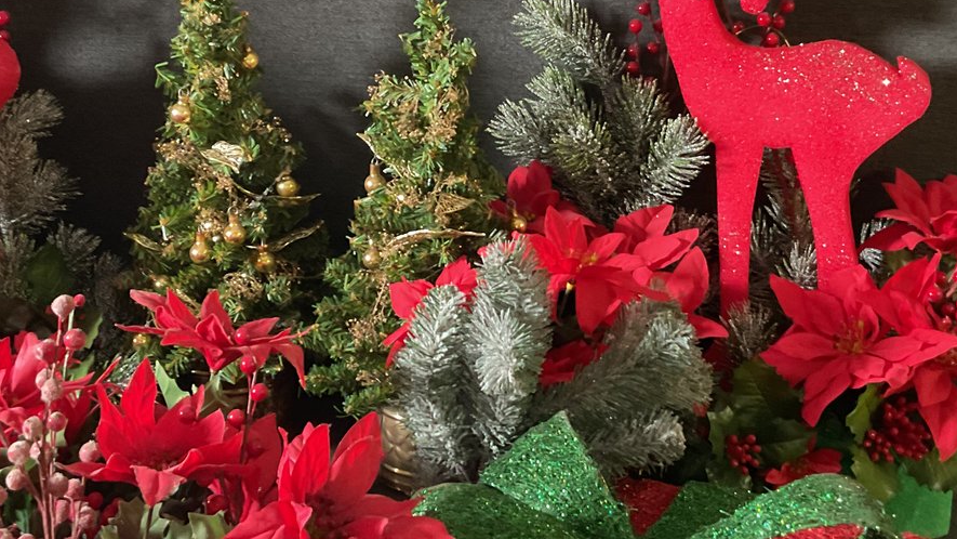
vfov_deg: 22.0
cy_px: 132
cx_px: 488
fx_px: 1370
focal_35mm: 54
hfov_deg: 38.5
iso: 250
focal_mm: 3
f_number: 1.8
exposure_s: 1/40
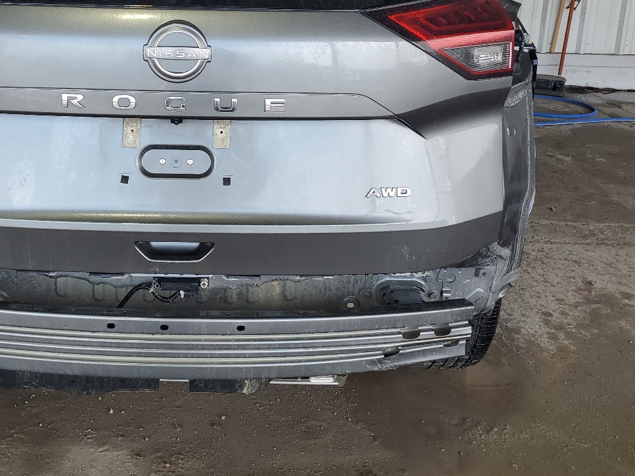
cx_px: 182
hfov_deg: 42.8
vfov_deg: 32.7
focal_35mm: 43
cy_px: 99
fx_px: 789
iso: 50
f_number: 1.5
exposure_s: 1/323
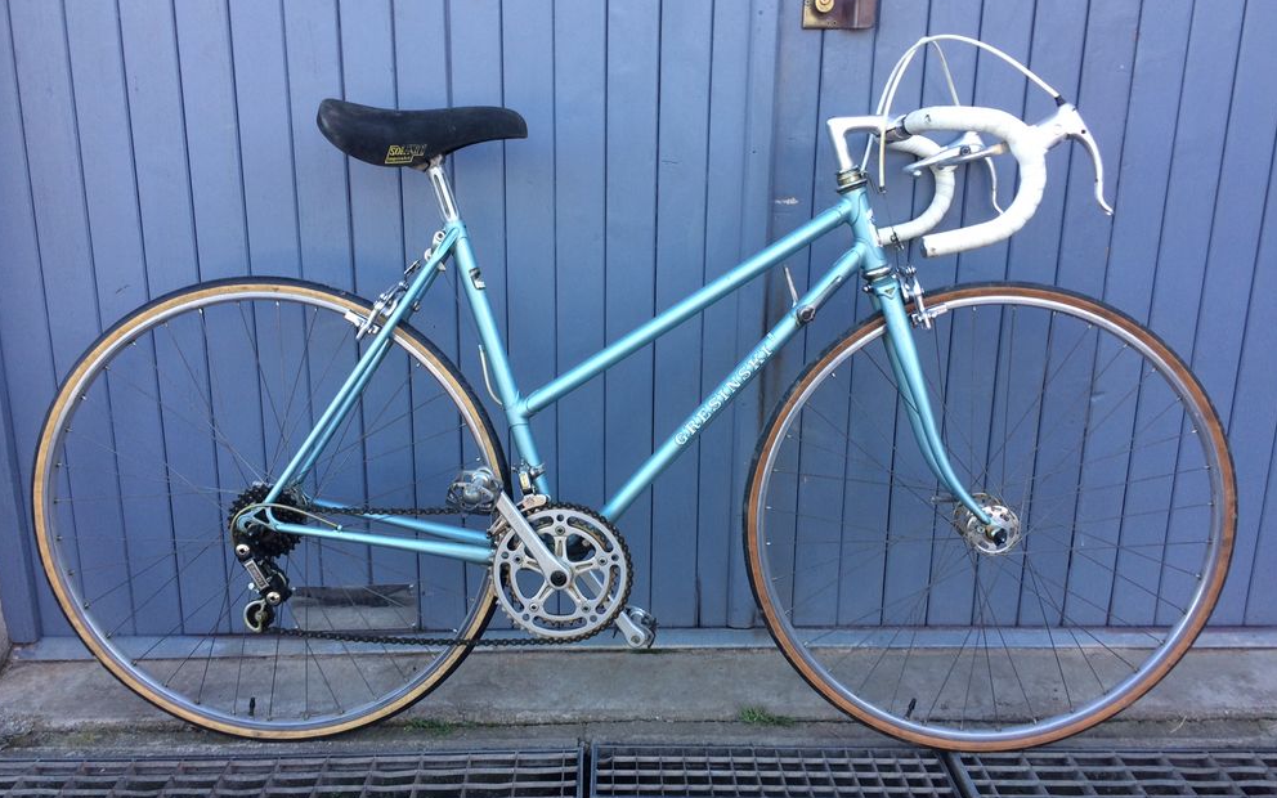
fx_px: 1079
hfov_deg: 61.2
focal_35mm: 31
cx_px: 636
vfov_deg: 40.6
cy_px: 400
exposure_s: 1/100
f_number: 2.2
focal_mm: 4.15
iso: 32
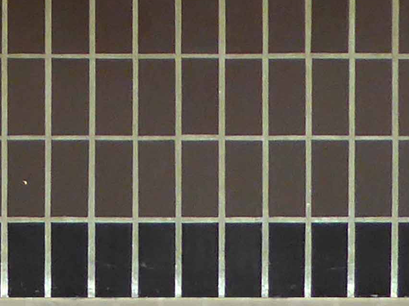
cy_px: -539
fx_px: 2859
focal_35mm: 242
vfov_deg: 5.8
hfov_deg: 8.0
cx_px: -185
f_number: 3.8
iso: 100
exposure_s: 1/100
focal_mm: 7.2
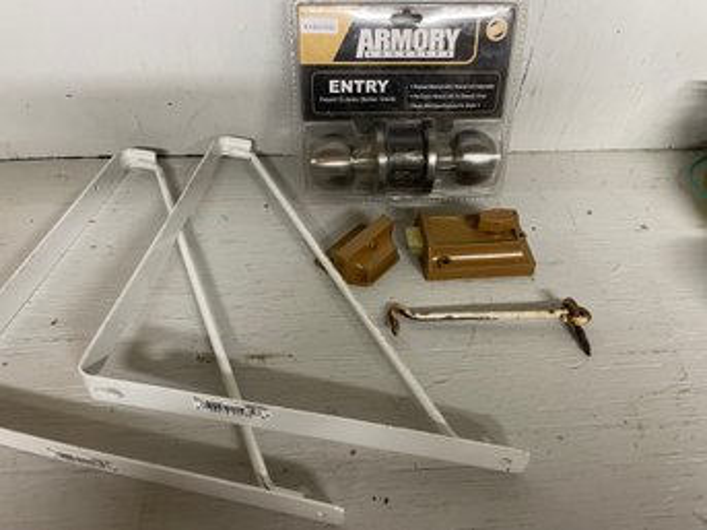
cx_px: 354
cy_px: 265
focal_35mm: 26
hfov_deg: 67.3
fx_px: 531
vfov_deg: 53.0
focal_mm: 4.2
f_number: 1.6
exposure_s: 1/60
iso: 160
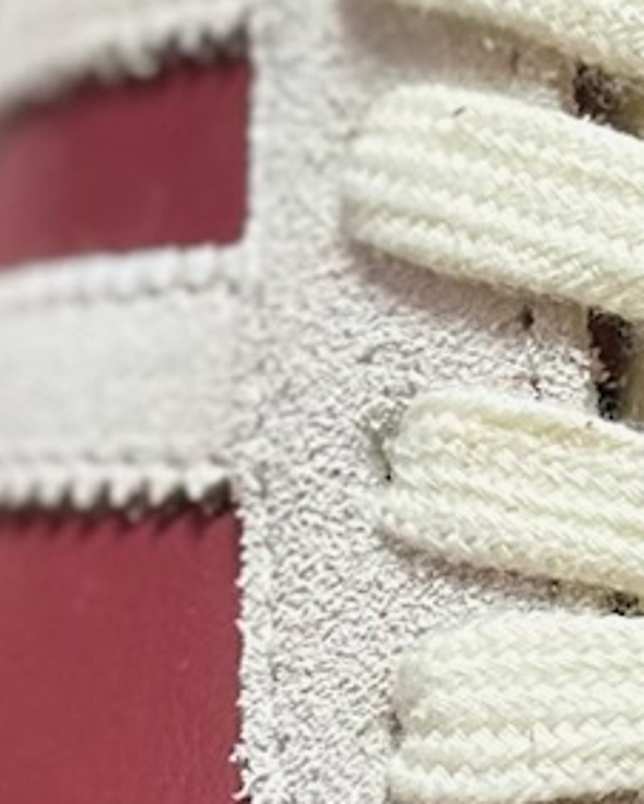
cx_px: 824
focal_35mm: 340
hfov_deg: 4.5
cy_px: 331
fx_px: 8092
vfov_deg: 5.7
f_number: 1.78
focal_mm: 6.86
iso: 80
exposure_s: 1/1085
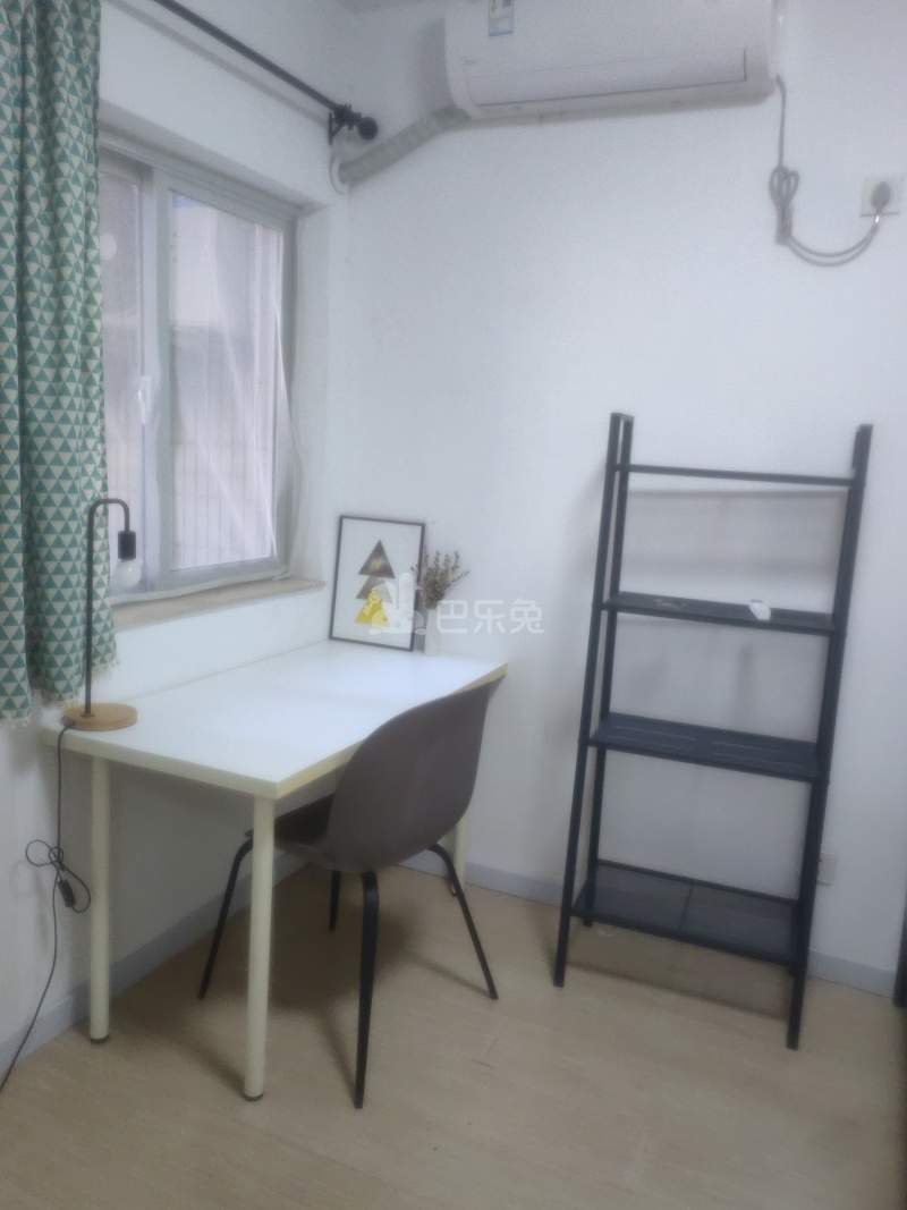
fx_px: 943
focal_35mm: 27
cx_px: 454
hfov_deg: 51.3
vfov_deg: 65.3
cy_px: 605
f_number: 1.9
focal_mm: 5.52
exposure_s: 1/100
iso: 400
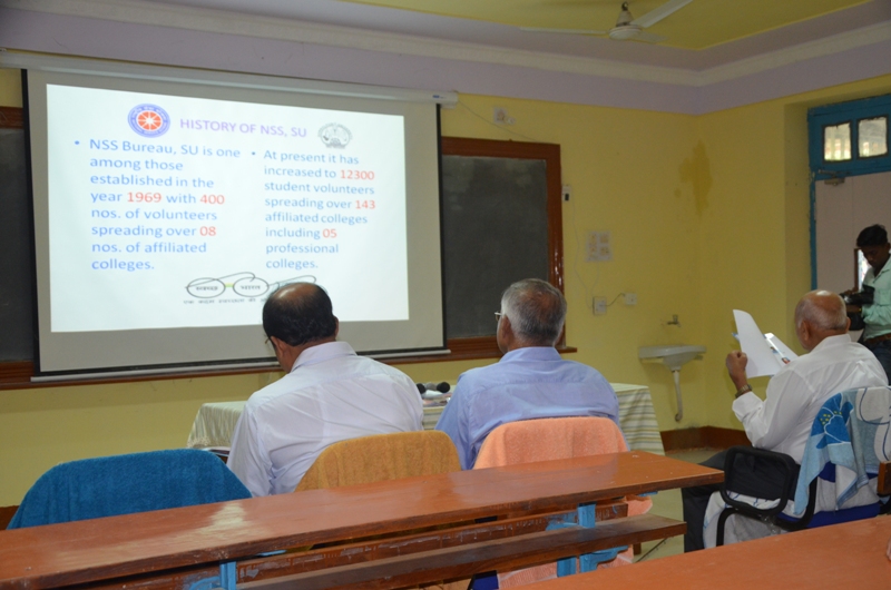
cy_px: 295
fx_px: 889
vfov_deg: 36.7
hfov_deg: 53.2
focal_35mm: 36
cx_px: 446
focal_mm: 24
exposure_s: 1/60
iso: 1000
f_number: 3.8
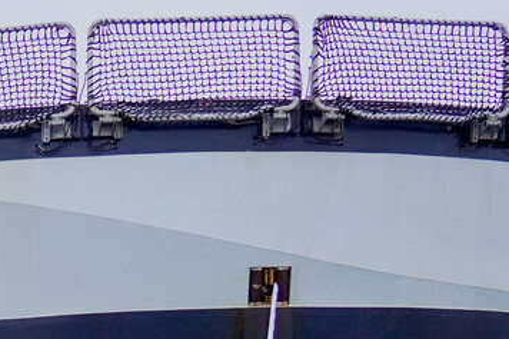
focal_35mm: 146
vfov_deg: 9.0
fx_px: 2063
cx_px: -452
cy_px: 620
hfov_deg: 12.6
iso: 640
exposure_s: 1/250
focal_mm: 26
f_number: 4
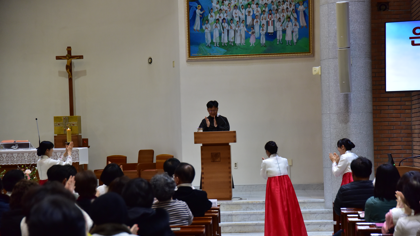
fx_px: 958
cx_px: 210
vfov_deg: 14.1
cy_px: 132
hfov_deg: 24.7
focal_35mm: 86
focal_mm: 82
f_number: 4
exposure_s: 1/250
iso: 2000
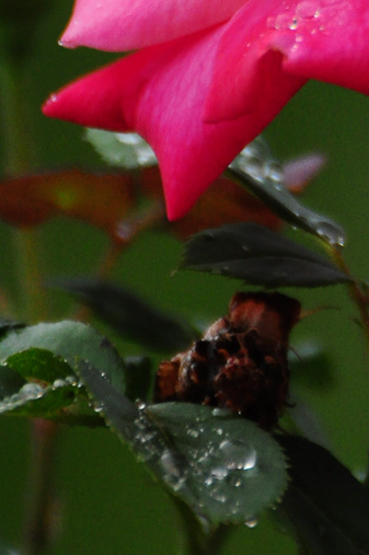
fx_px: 18533
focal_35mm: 1203
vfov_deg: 1.7
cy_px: 78
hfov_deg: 1.1
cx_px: 481
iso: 1000
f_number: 5.6
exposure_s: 1/80
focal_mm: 300
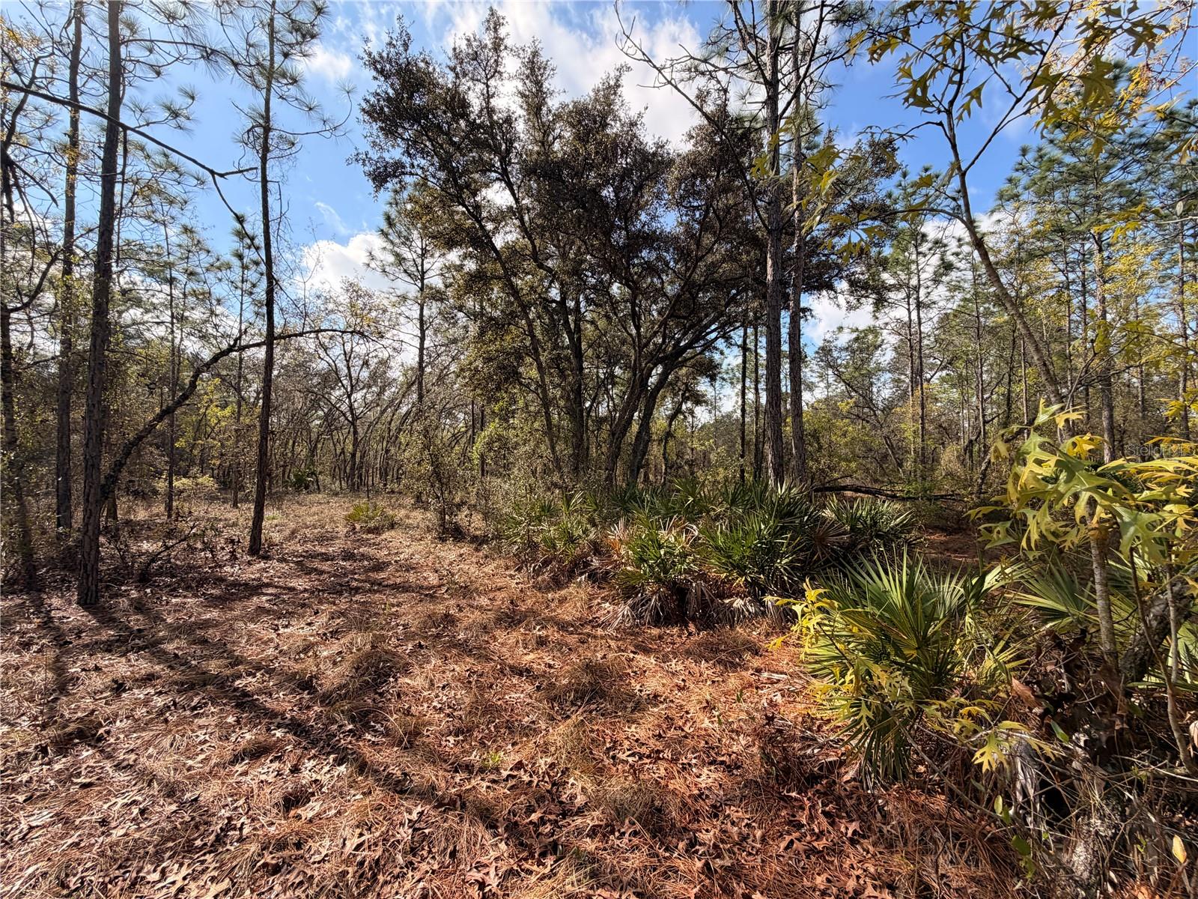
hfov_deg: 102.1
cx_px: 599
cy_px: 450
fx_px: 485
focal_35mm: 14
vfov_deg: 85.7
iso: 40
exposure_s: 1/770
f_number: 2.2
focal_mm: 2.22
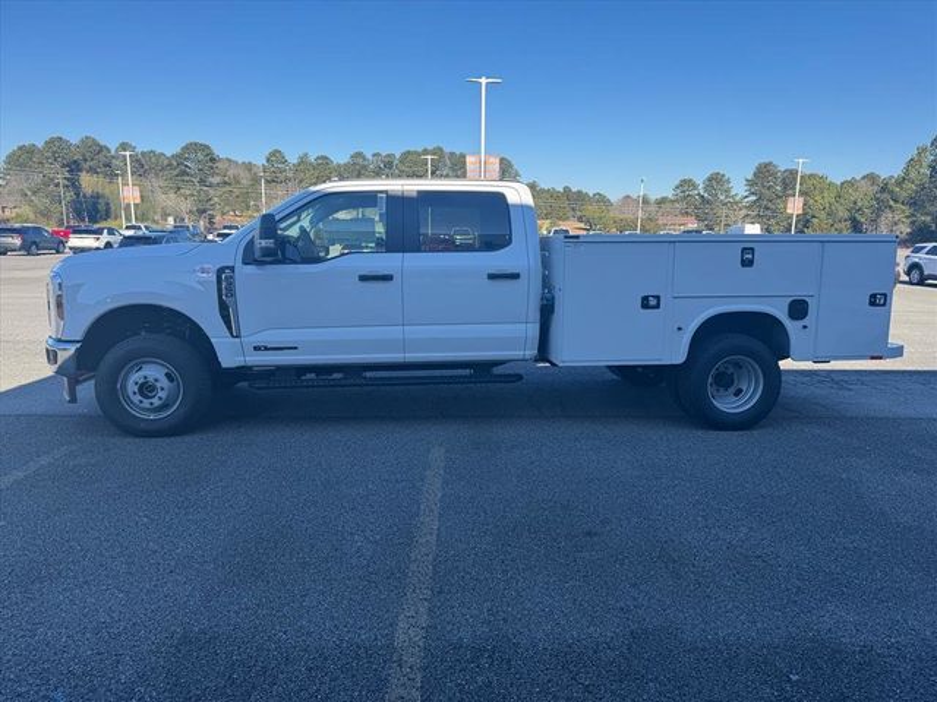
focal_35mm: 24
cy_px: 351
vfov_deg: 56.8
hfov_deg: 71.6
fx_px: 650
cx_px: 468
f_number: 1.78
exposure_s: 1/2252
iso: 80
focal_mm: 6.76
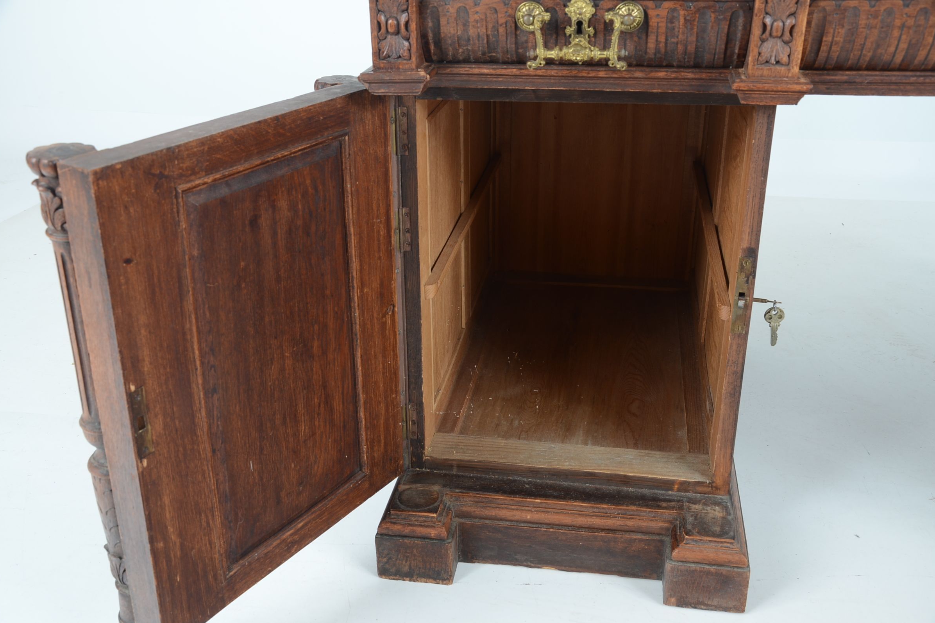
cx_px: 463
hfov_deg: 51.9
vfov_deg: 35.9
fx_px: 961
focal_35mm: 37
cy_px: 307
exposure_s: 1/60
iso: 200
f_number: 7.1
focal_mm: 24
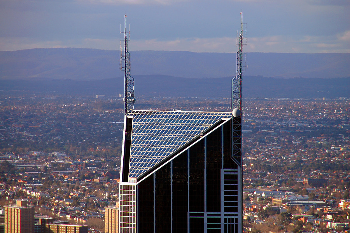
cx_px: 175
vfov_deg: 4.6
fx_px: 2913
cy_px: 116
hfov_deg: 6.9
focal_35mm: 300
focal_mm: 200
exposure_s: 1/500
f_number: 6.3
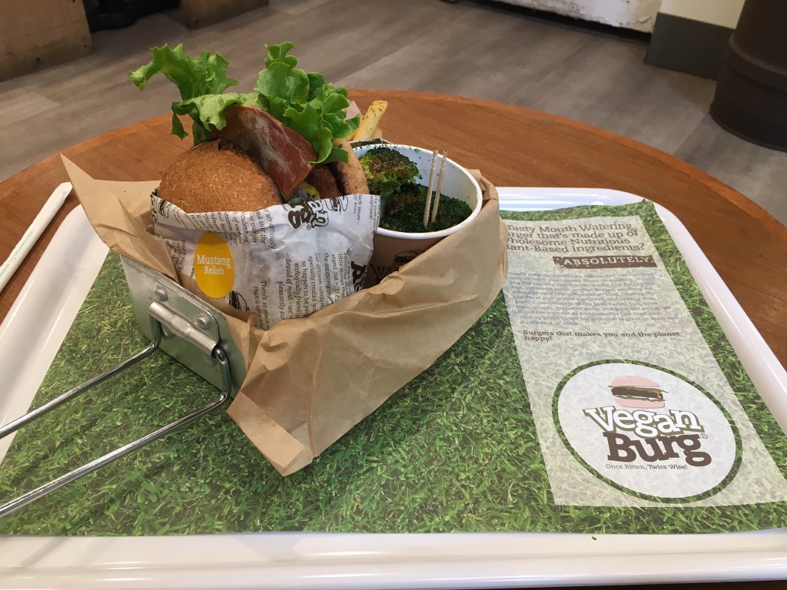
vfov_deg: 48.2
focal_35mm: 29
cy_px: 295
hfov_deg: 61.7
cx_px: 394
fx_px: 659
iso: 64
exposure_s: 1/30
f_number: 2.2
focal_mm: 4.15
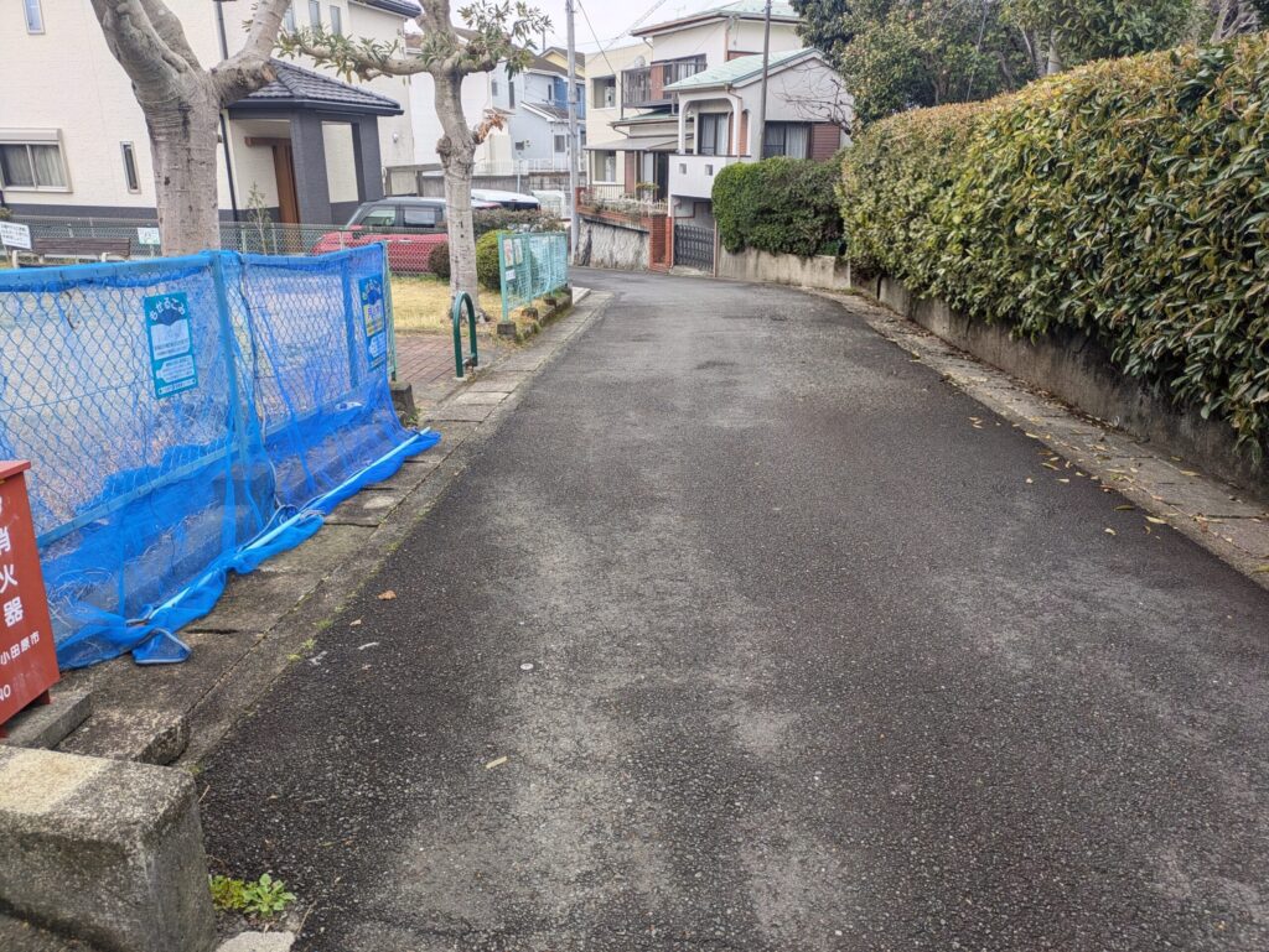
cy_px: 476
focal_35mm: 25
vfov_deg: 54.9
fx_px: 917
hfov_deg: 69.4
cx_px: 634
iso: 50
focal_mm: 5.43
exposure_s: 1/408
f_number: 1.89
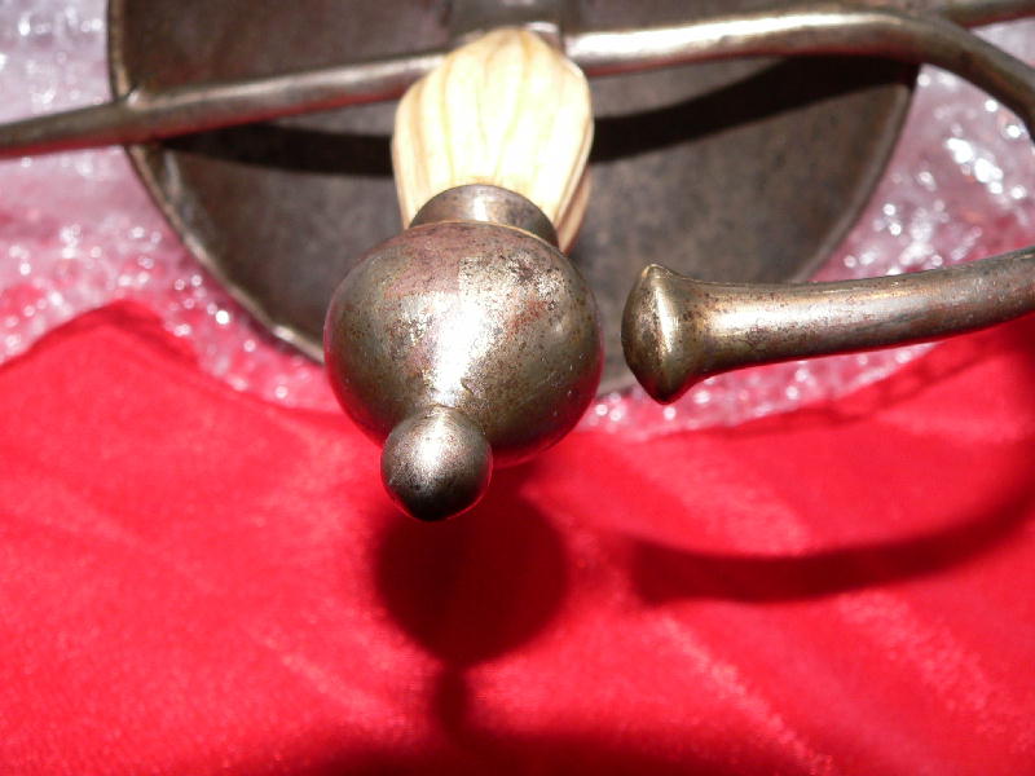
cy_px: 388
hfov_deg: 51.4
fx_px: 1076
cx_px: 518
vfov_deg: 39.7
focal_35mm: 36
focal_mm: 6
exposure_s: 1/125
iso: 100
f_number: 4
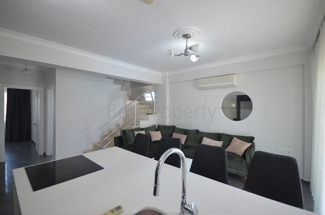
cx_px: 162
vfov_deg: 77.1
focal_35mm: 15
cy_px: 108
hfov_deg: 100.5
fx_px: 135
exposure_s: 1/40
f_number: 5
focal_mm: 10
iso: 400
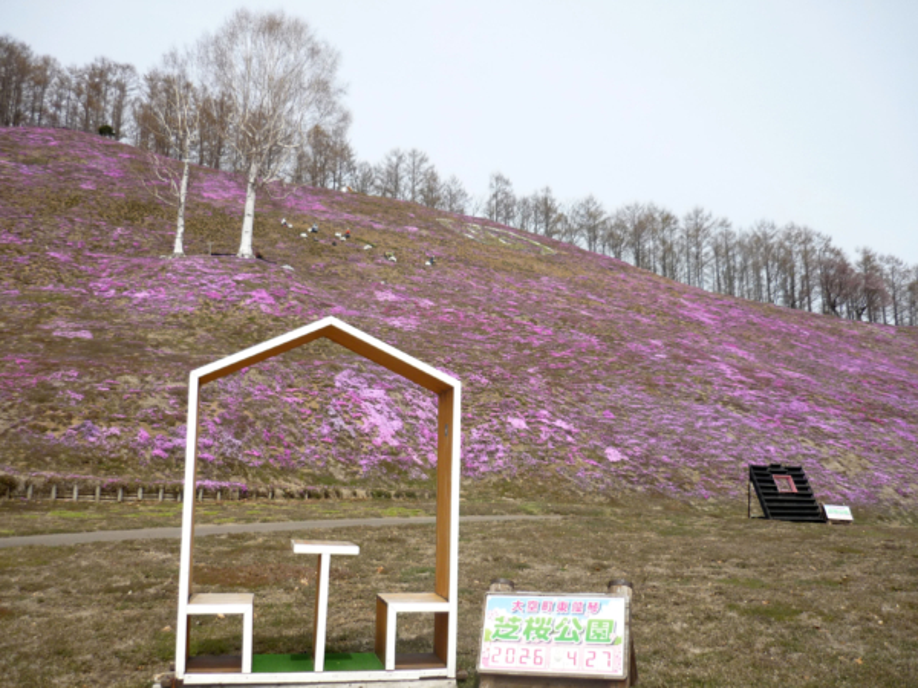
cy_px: 344
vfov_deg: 42.9
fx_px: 875
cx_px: 459
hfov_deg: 55.4
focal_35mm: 33
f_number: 8
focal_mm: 5.5
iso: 100
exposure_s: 1/160
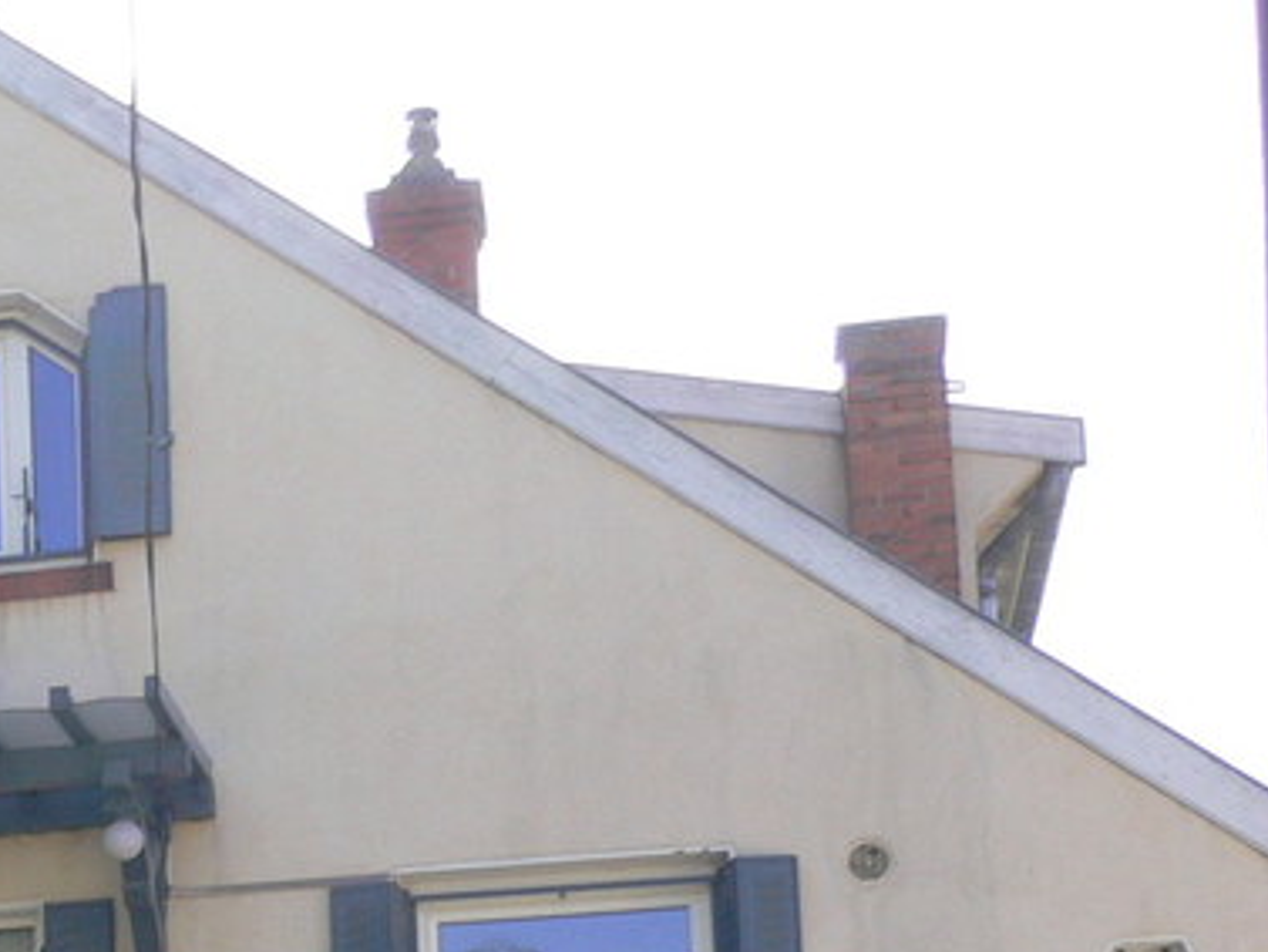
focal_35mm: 95
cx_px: -447
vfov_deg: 14.8
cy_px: 1261
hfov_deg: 18.9
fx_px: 3481
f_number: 5.6
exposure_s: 1/125
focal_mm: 5.8
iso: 80
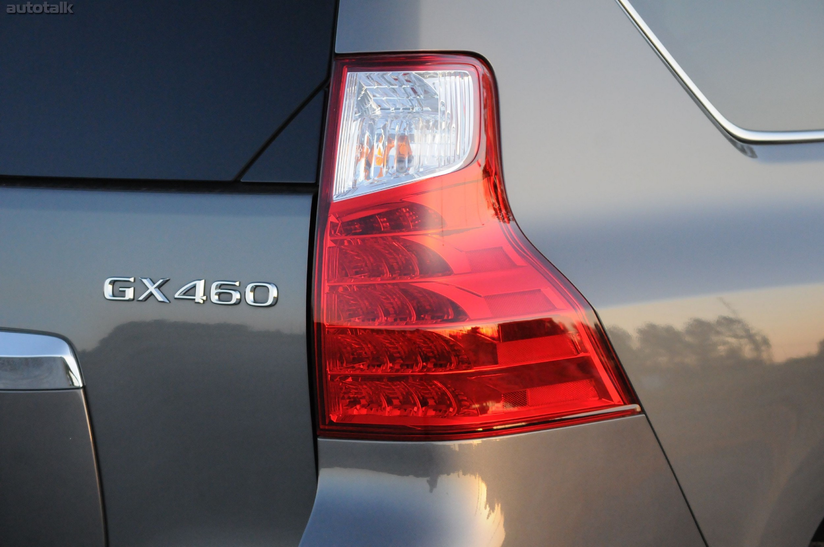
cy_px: 274
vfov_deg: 13.8
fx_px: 2263
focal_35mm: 99
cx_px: 412
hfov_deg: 20.6
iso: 2000
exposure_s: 1/640
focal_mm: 66
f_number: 6.3
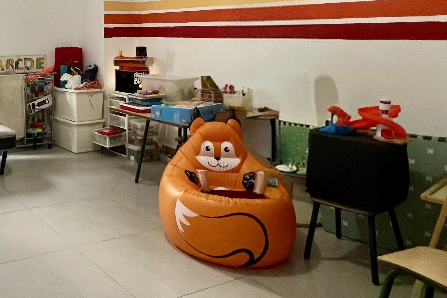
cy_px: 27
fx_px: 422
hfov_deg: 48.6
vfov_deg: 36.4
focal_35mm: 34
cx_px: 28
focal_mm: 1.57
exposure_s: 1/60
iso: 250
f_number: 1.8
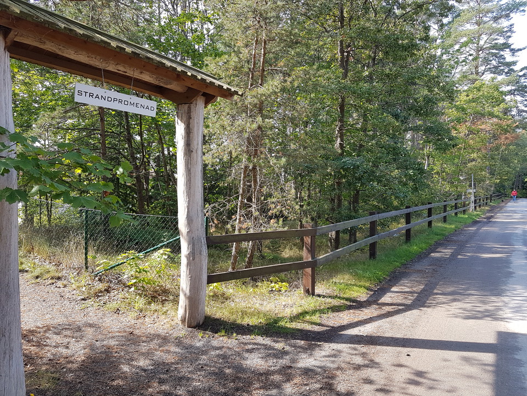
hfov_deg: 67.3
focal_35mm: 26
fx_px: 396
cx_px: 264
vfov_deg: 53.1
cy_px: 198
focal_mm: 4.2
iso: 40
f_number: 1.7
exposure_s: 1/249
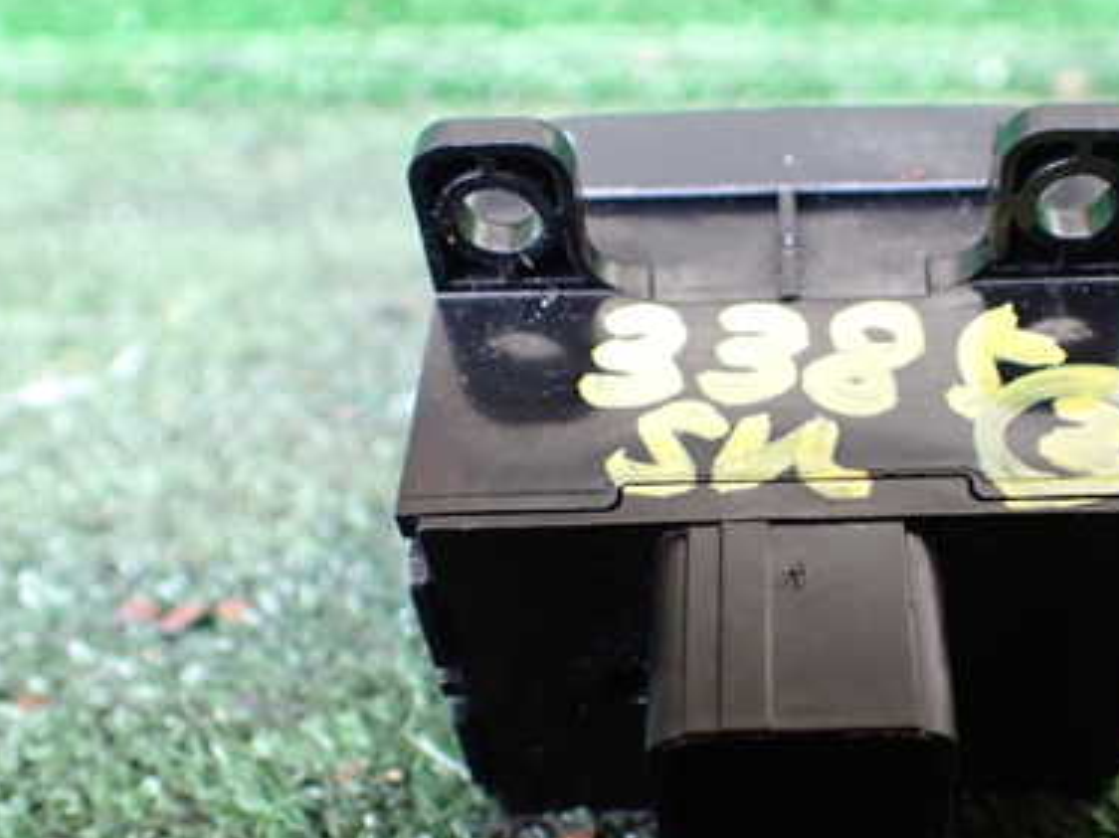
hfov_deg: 38.8
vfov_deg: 30.2
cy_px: 492
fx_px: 1551
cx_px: 818
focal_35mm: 48
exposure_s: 1/80
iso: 800
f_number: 2.3
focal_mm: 5.4
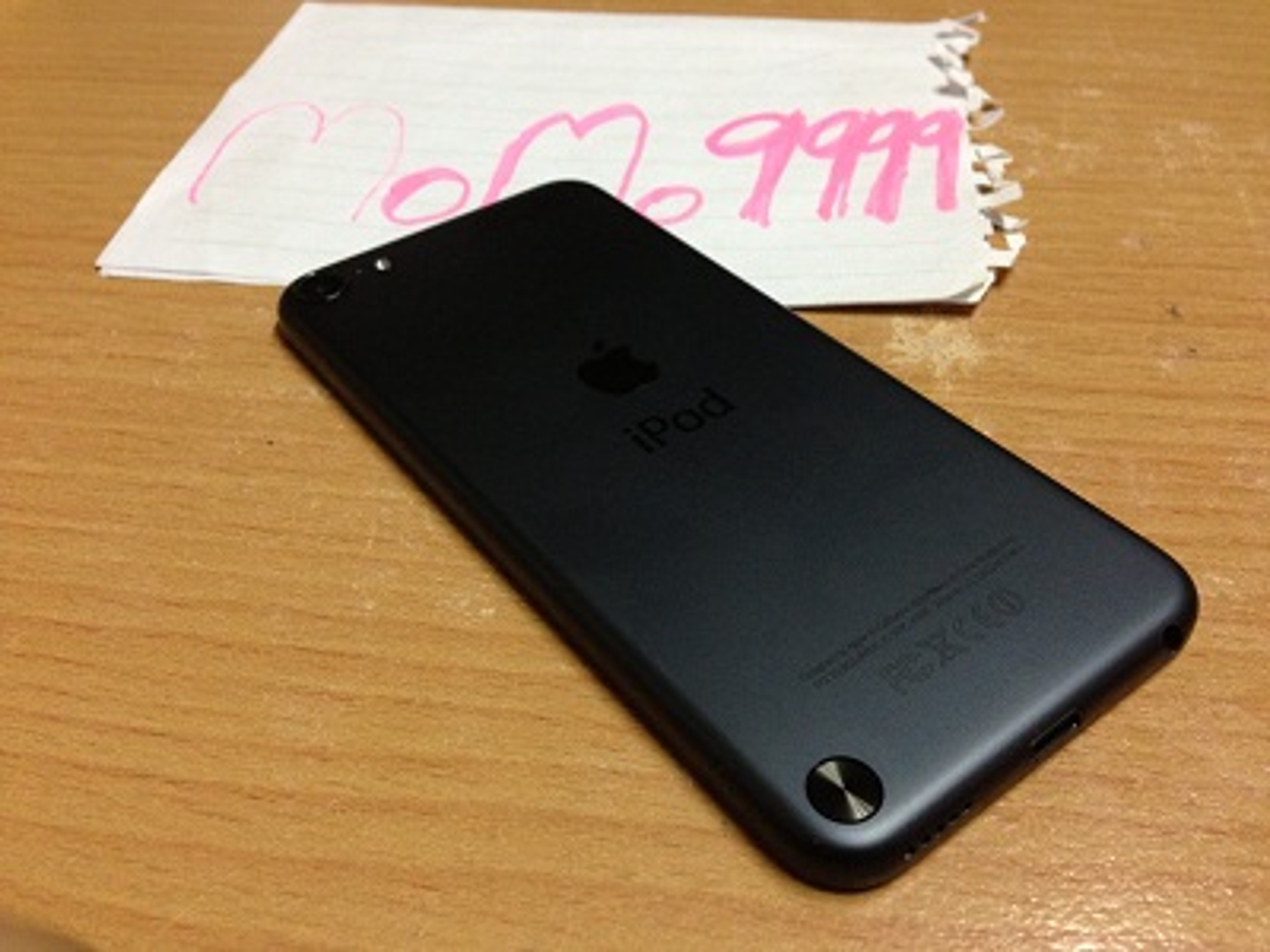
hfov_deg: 55.4
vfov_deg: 42.9
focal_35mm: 33
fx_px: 1211
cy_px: 476
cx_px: 635
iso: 200
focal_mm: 4.13
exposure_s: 1/20
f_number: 2.4
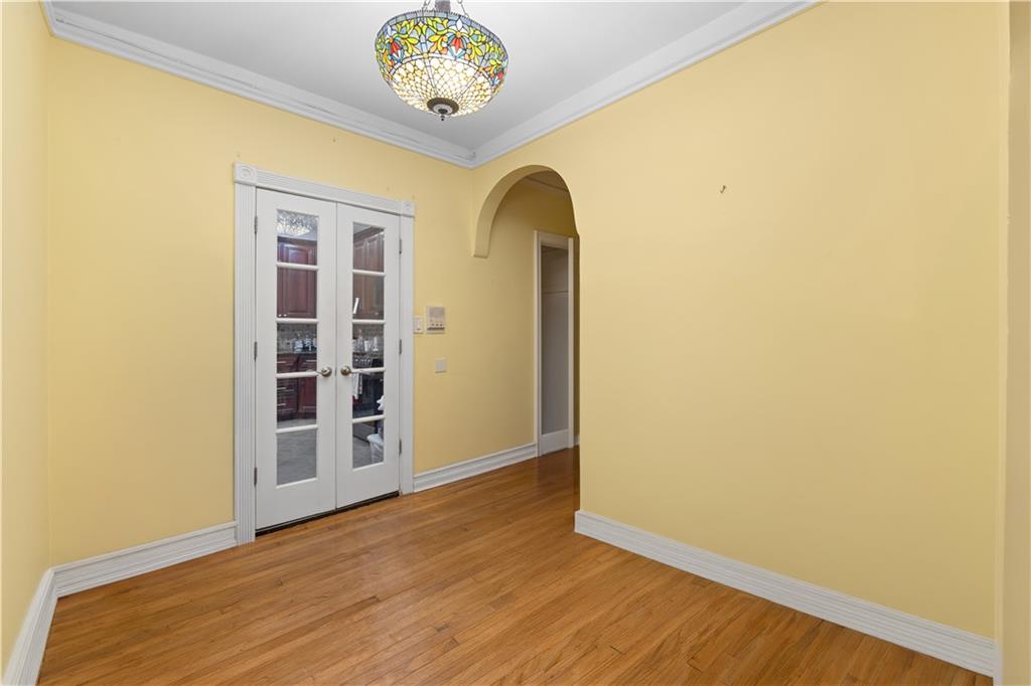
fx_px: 401
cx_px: 516
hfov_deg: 104.3
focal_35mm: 14
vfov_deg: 81.2
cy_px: 343
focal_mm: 14
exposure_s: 1.6
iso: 250
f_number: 10
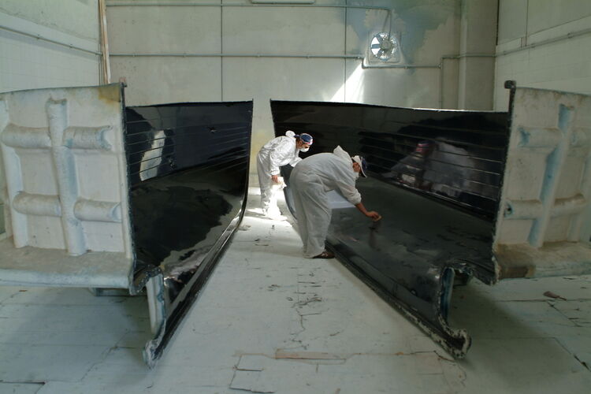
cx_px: 296
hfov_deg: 53.1
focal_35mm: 36
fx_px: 591
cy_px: 197
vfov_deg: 36.9
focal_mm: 24
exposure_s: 1/60
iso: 100
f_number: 4.8
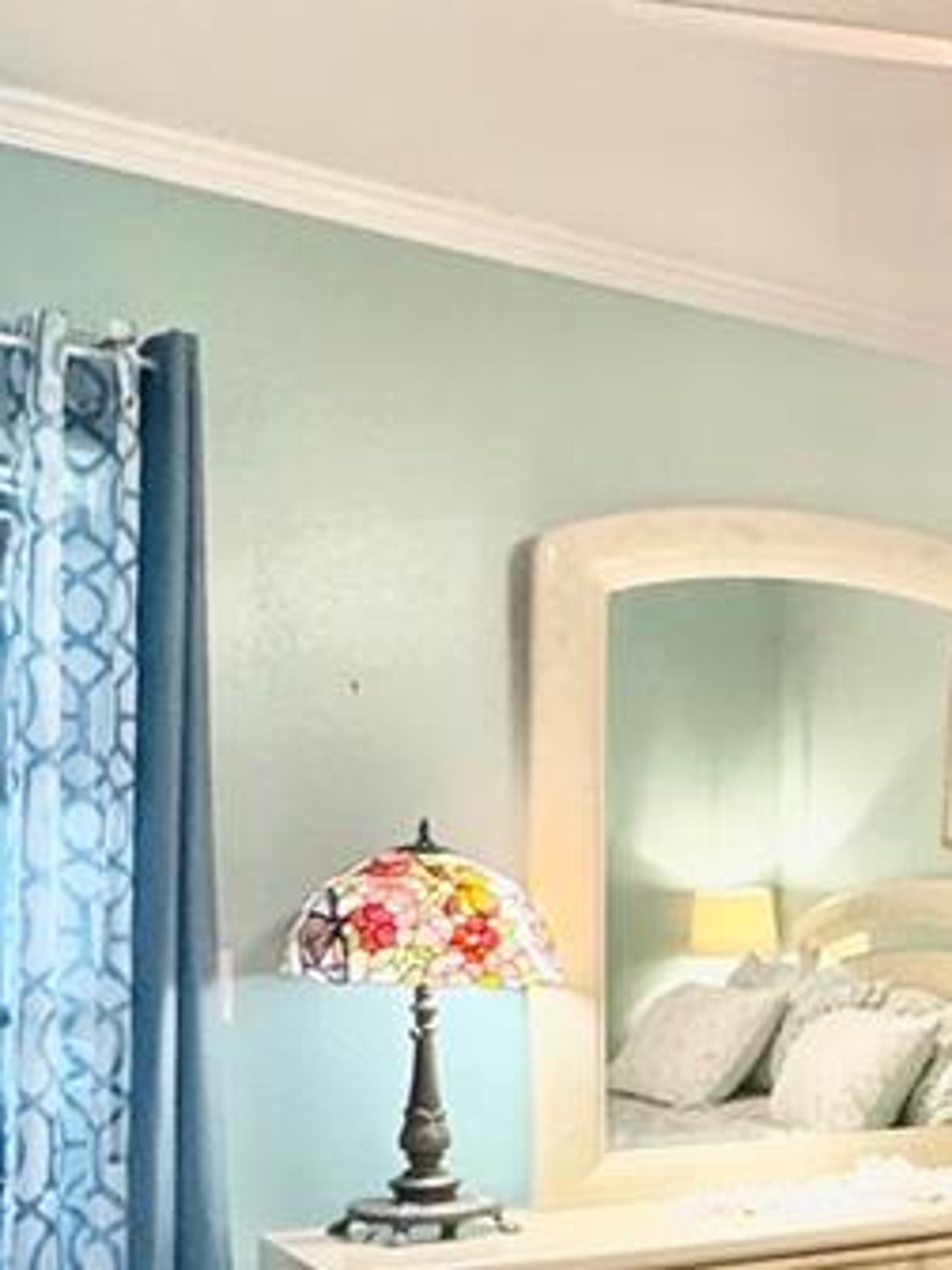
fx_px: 1833
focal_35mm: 50
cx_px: 1428
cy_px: 968
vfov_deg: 37.2
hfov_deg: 23.4
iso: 320
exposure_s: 1/60
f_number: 2.2
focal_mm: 2.22
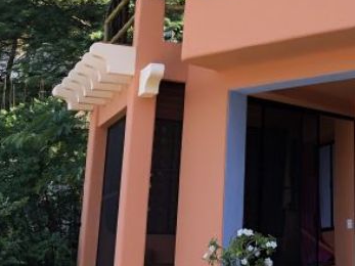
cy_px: -77
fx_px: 882
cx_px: 328
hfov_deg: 22.2
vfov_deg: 16.3
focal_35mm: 86
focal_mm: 3.99
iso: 20
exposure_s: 1/444
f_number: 1.8
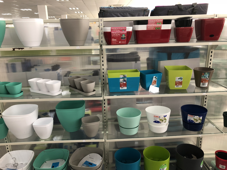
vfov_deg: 49.7
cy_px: 85
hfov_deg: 63.4
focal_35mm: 28
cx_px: 114
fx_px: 184
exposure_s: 1/17
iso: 50
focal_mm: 3.99
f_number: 1.8
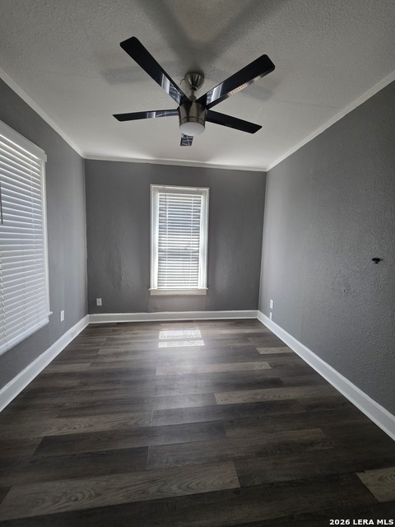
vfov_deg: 106.2
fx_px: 198
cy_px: 264
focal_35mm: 13
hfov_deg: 89.9
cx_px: 198
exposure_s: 1/60
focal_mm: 2.2
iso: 160
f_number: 1.9
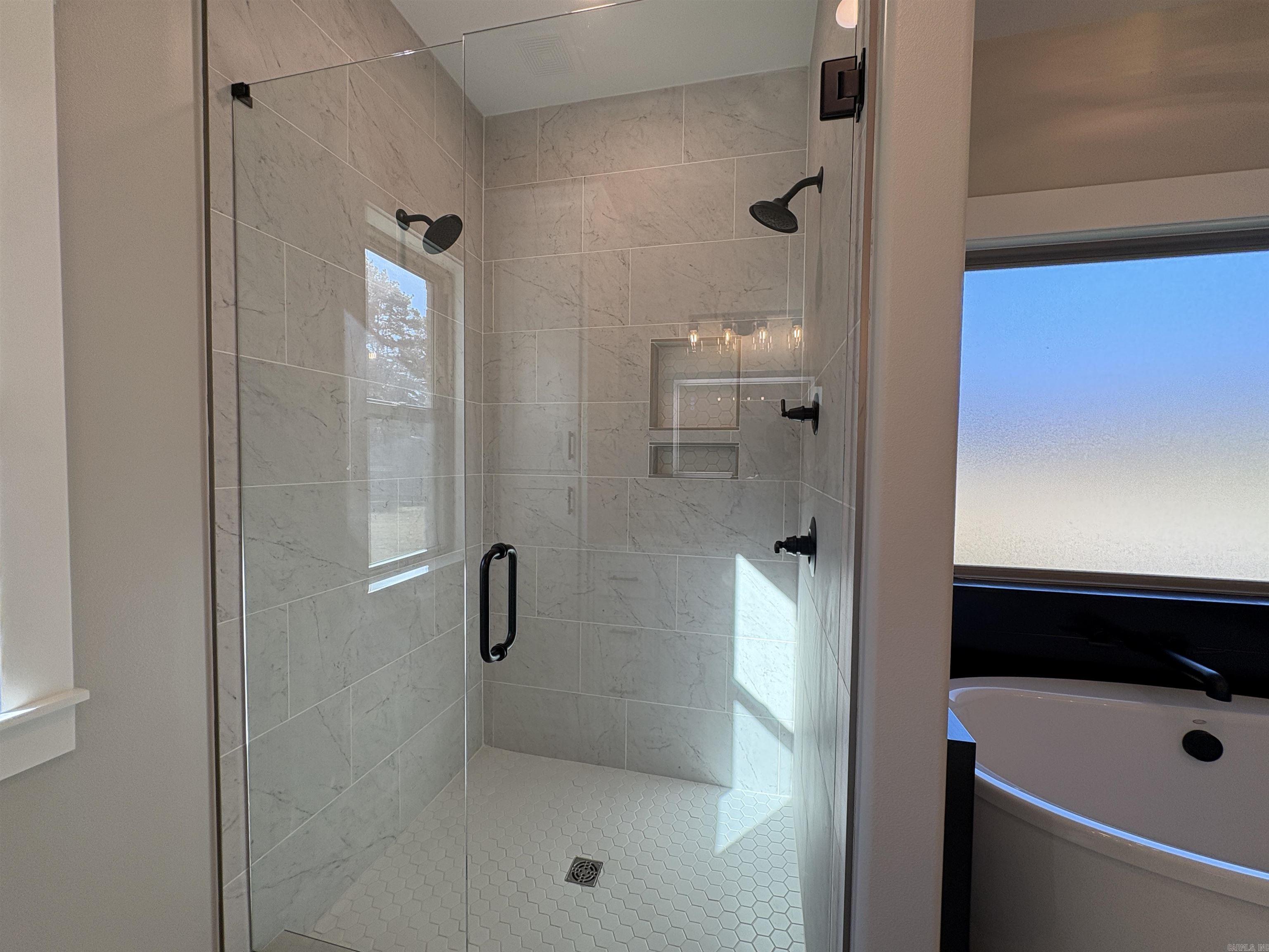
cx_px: 634
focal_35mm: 14
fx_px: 513
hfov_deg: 102.1
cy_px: 476
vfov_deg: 85.7
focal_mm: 2.22
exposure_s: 1/134
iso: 64
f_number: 2.2
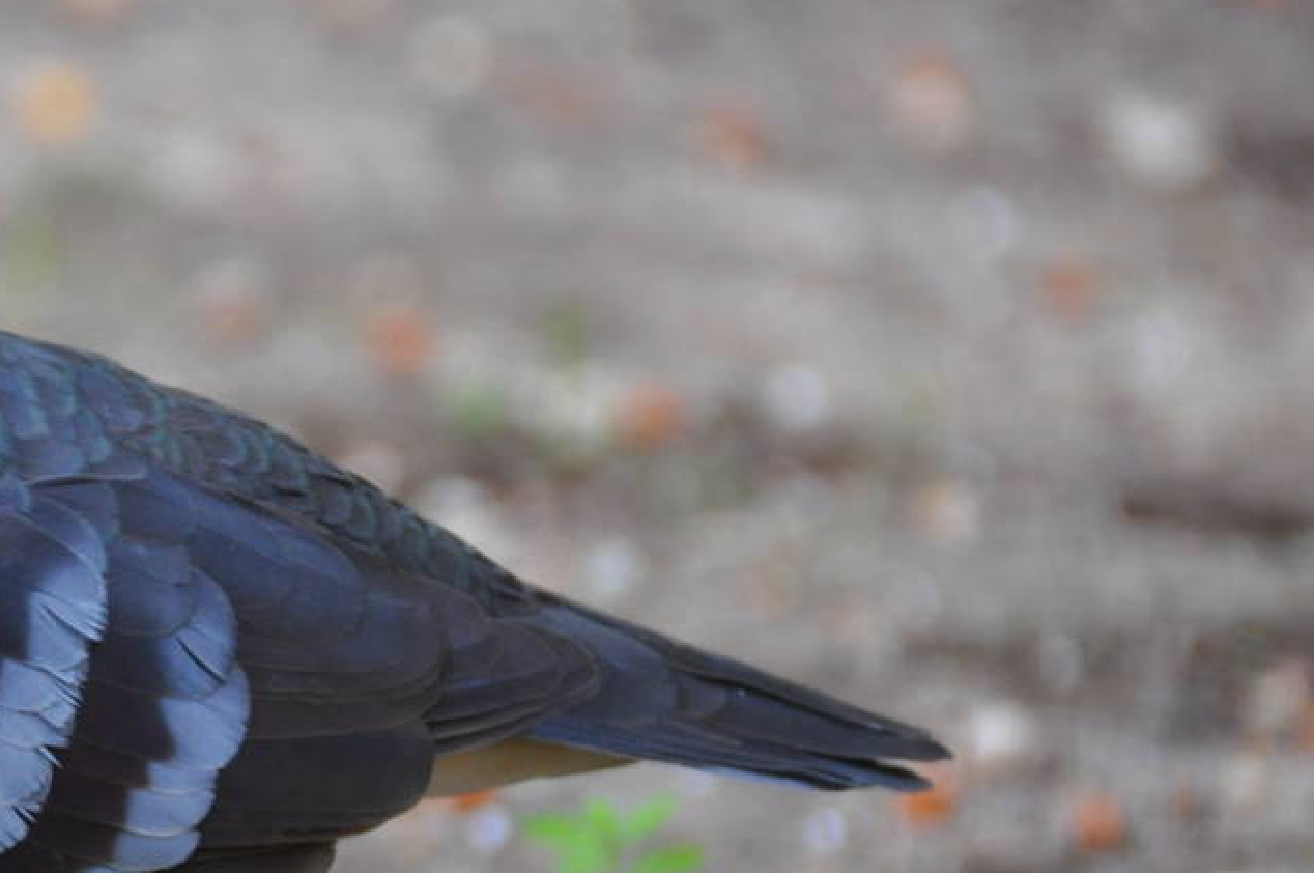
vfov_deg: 1.5
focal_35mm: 908
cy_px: 663
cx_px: -226
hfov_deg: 2.3
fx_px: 33099
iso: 1000
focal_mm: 240
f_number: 5.6
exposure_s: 1/125
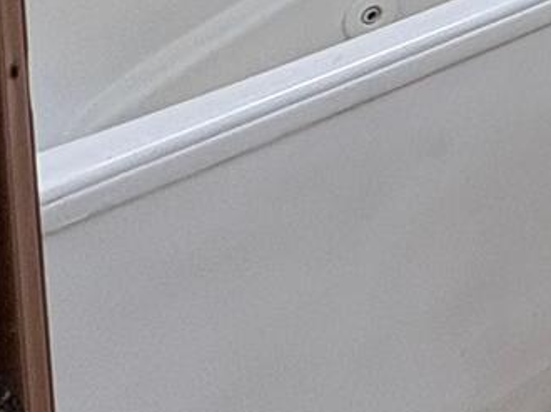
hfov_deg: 15.2
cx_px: 1261
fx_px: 1384
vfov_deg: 12.6
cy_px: -617
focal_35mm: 87
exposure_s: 1/128
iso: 64
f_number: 2.2
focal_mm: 2.22
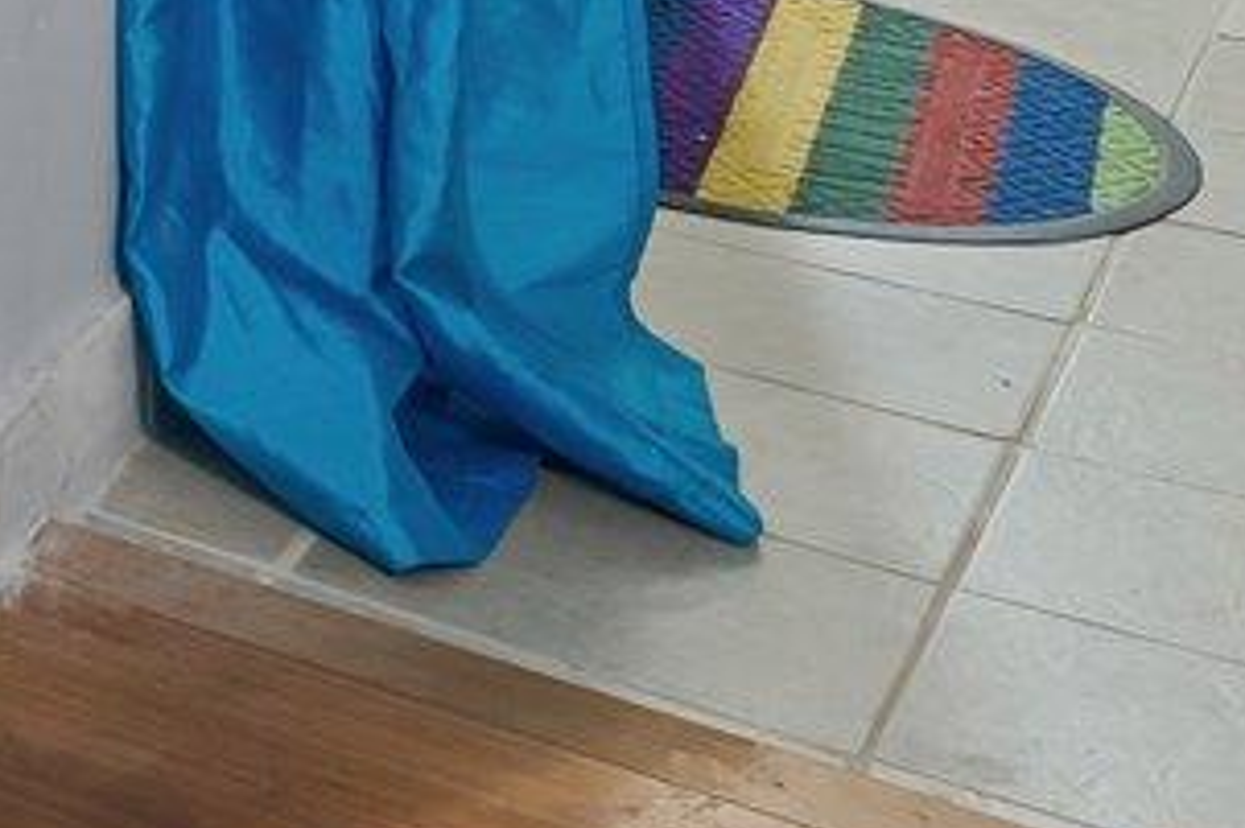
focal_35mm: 95
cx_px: -2053
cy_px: -851
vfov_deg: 12.6
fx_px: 3283
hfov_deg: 13.1
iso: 400
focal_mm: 14
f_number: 10
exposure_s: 3.2
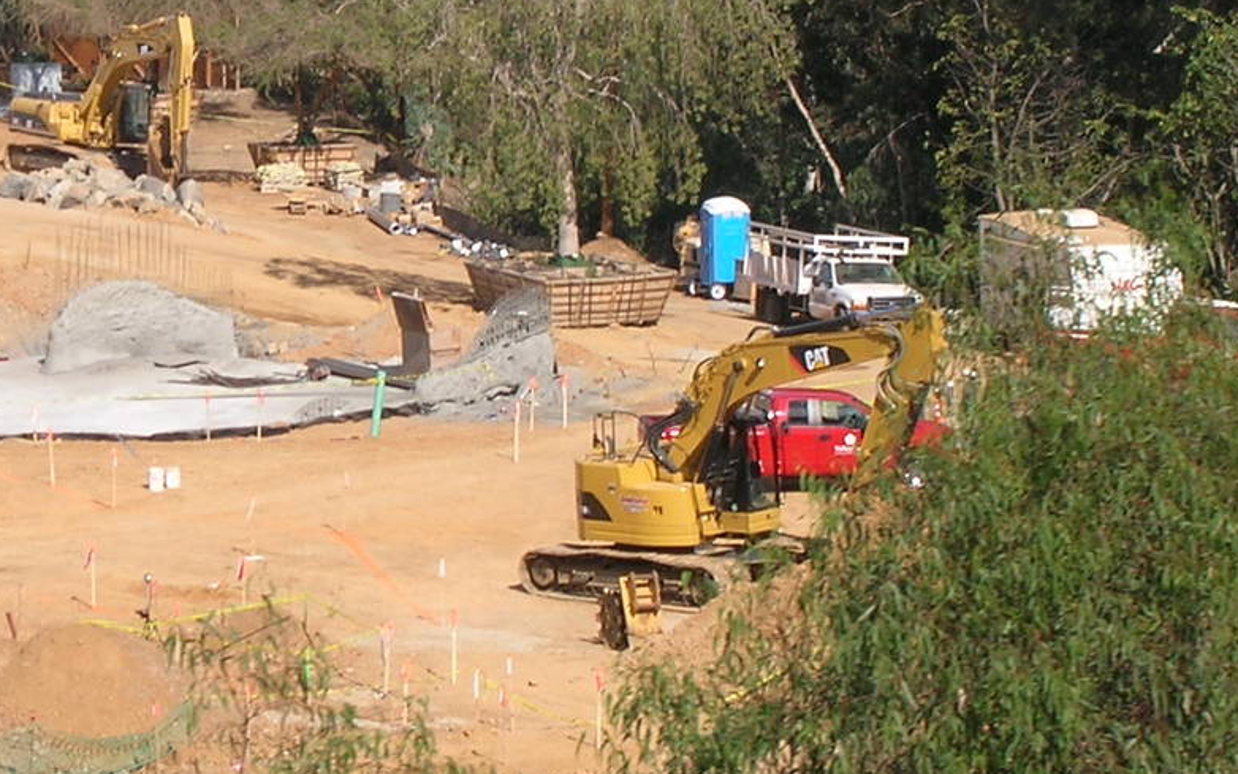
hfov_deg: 10.7
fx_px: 6580
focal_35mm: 195
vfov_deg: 6.7
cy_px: 259
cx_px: 92
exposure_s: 1/156
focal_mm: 15
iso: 50
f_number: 7.6
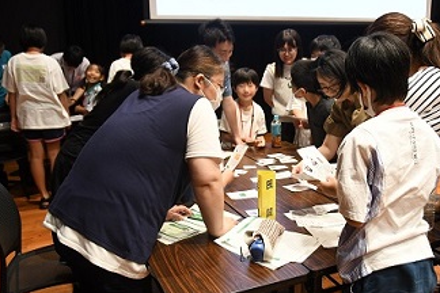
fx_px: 452
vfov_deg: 35.9
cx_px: 258
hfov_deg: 51.6
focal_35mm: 37
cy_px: 145
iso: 800
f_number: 3.5
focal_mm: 20
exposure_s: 1/50
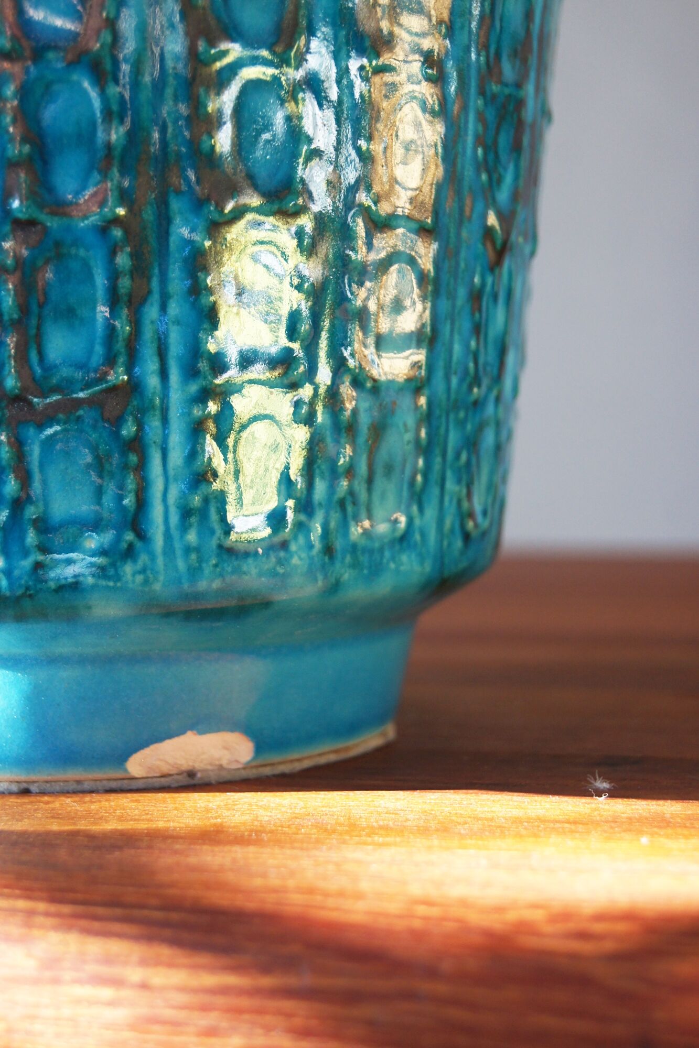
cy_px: 524
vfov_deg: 29.9
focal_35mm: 68
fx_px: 1966
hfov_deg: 20.2
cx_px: 350
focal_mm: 45
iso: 400
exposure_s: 1/125
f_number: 5.6
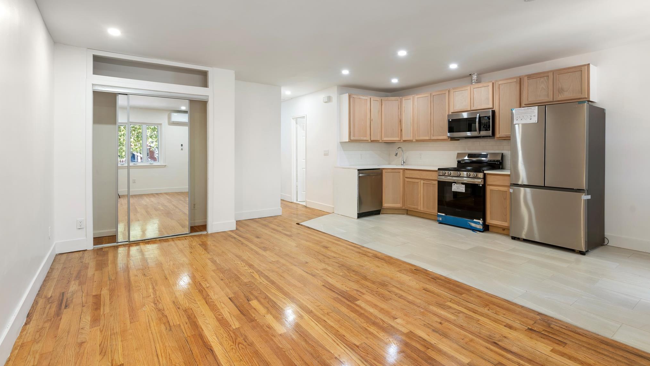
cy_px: 183
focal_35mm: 17
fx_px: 293
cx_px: 323
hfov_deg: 95.9
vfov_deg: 63.9
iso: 100
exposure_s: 1/2.5
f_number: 8
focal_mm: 16
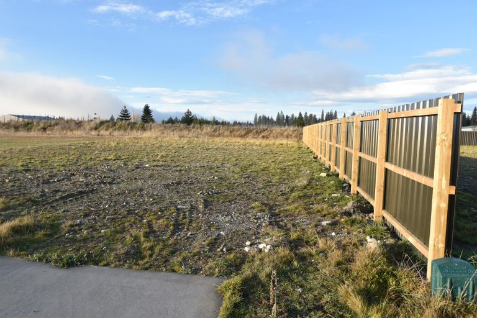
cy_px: 159
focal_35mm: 24
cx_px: 238
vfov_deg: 53.1
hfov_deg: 73.7
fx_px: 318
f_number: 8
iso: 200
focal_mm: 16
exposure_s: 1/250
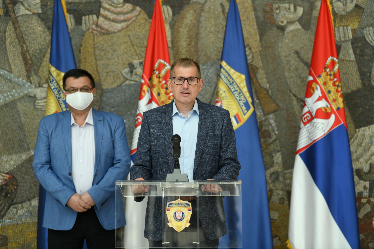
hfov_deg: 18.6
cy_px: 124
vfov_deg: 12.5
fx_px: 1143
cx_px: 187
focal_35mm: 110
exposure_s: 1/160
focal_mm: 110
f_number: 2.8
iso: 1250
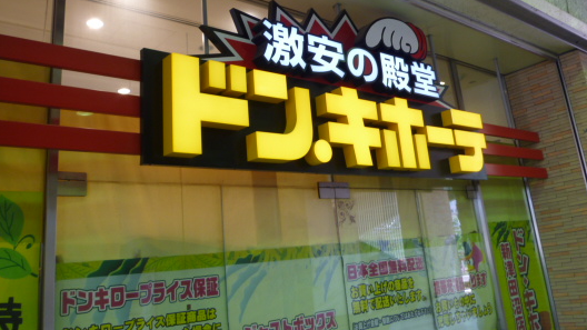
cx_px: 328
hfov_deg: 59.3
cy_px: 100
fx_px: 514
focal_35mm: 33
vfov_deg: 35.2
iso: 100
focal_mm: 4.5
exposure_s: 1/30
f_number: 2.8
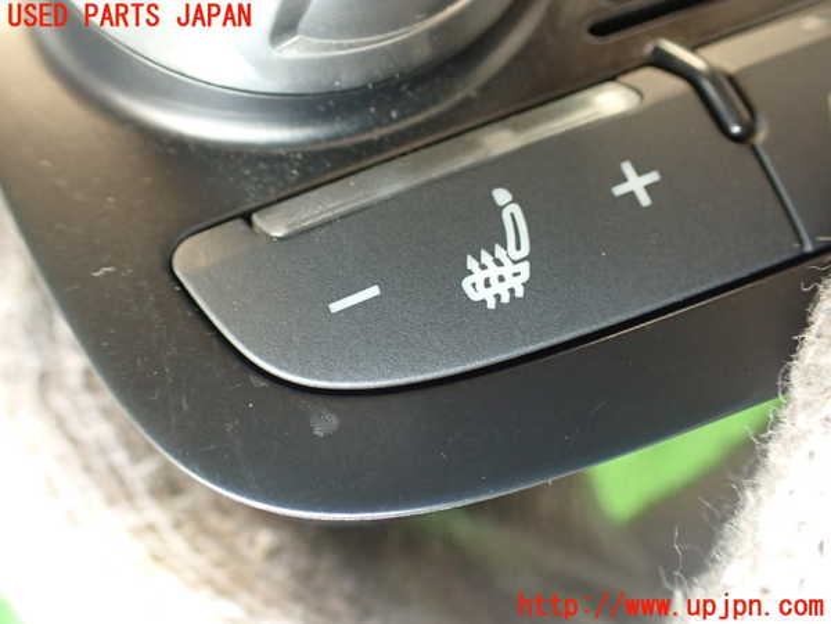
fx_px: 768
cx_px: 416
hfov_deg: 56.8
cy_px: 312
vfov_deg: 44.2
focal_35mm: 32
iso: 500
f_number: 2.4
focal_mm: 5.79
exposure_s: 1/30
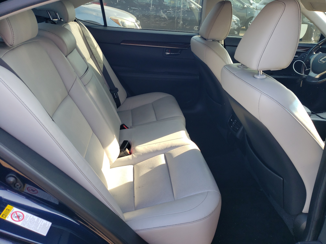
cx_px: 163
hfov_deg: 67.3
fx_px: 245
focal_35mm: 26
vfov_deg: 53.1
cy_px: 122
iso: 50
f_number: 1.5
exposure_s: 1/192
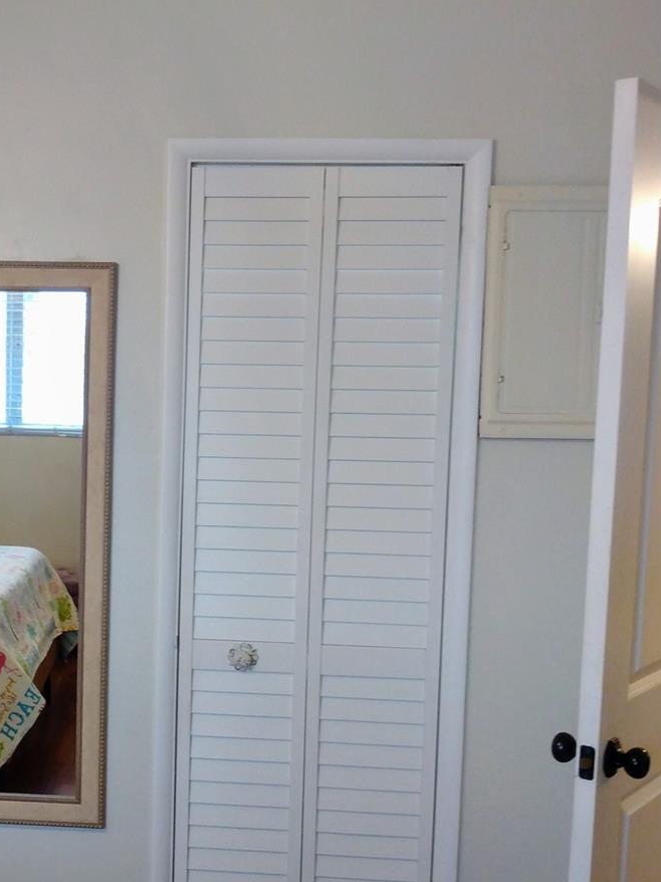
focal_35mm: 35
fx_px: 892
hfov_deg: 38.4
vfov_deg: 52.5
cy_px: 497
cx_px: 87
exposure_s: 1/30
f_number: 2
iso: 266
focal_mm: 3.54
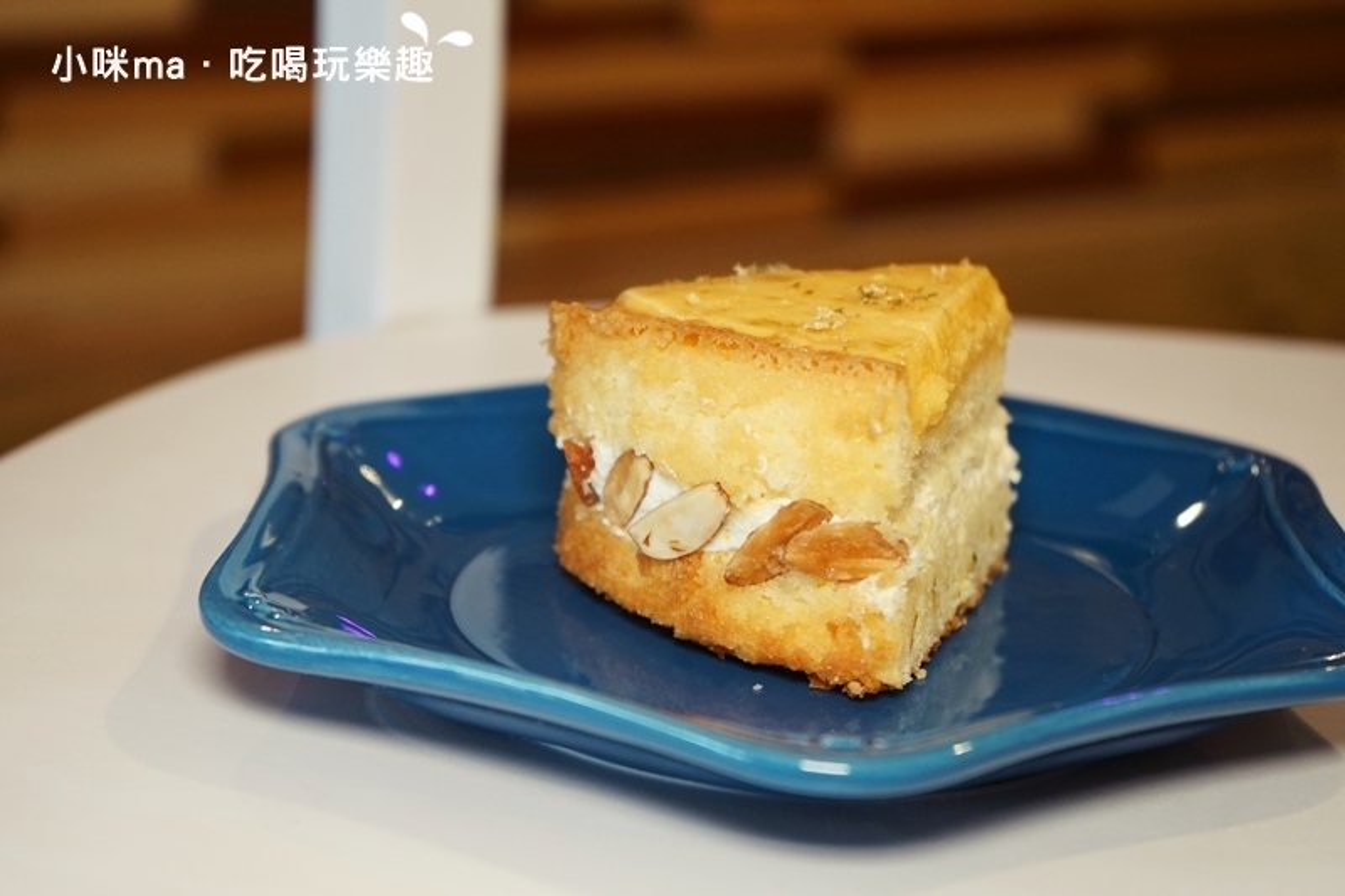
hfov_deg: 28.8
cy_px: 448
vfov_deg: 19.4
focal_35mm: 70
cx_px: 672
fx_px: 2615
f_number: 5.6
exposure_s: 1/80
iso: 1250
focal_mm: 70
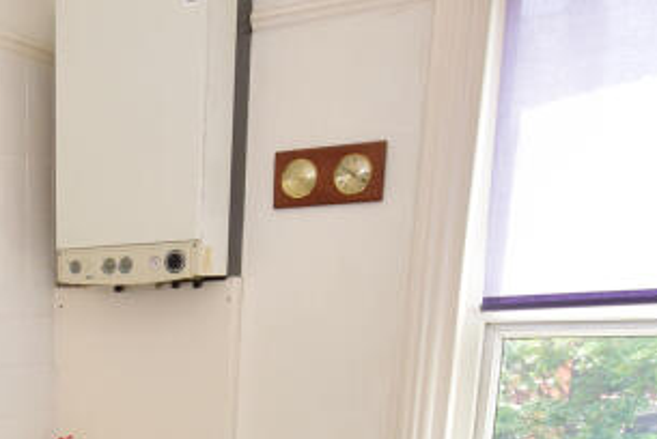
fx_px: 1057
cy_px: 612
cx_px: -52
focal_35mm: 58
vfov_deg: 20.8
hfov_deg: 31.1
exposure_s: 1/160
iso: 500
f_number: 8
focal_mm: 11.5
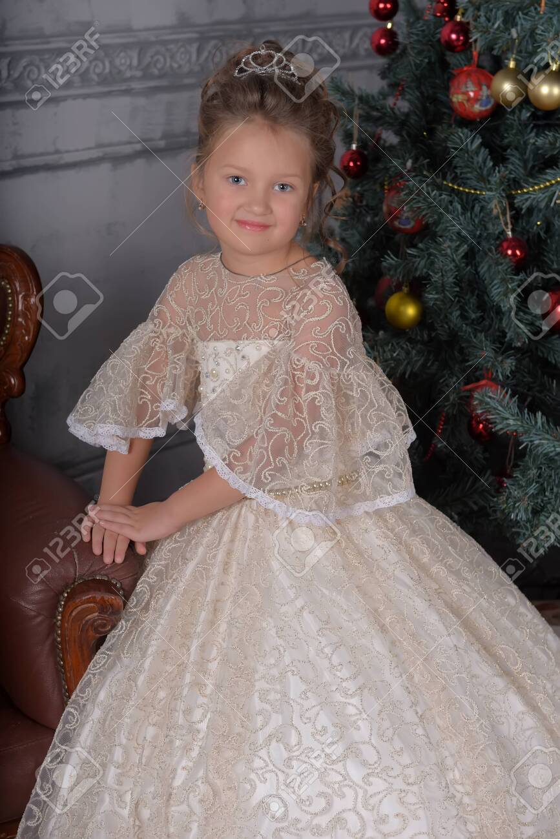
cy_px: 420
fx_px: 1633
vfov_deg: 28.8
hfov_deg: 19.5
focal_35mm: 70
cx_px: 280
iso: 160
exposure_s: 1/200
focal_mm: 70
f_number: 8
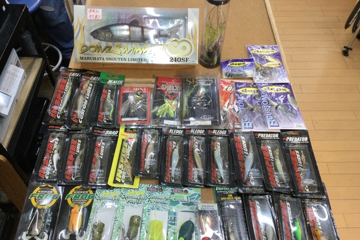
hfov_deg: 55.8
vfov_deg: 38.8
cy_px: 129
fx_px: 340
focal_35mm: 34
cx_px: 176
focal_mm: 3.3
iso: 25
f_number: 2.4
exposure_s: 1/30
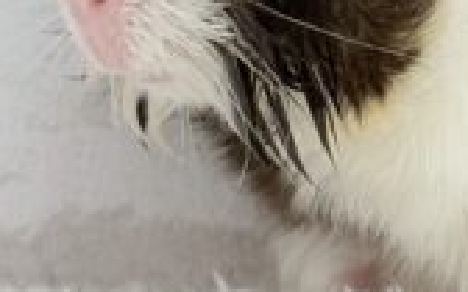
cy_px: 14
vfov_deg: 6.2
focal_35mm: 210
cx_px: 638
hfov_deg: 9.8
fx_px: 2678
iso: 40
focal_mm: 5.96
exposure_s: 1/50
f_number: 1.6
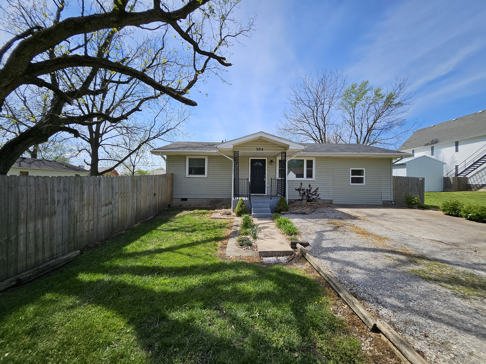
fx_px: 183
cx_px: 243
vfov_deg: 89.9
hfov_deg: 106.2
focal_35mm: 13
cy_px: 182
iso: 32
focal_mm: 1.74
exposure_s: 1/1096
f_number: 2.2
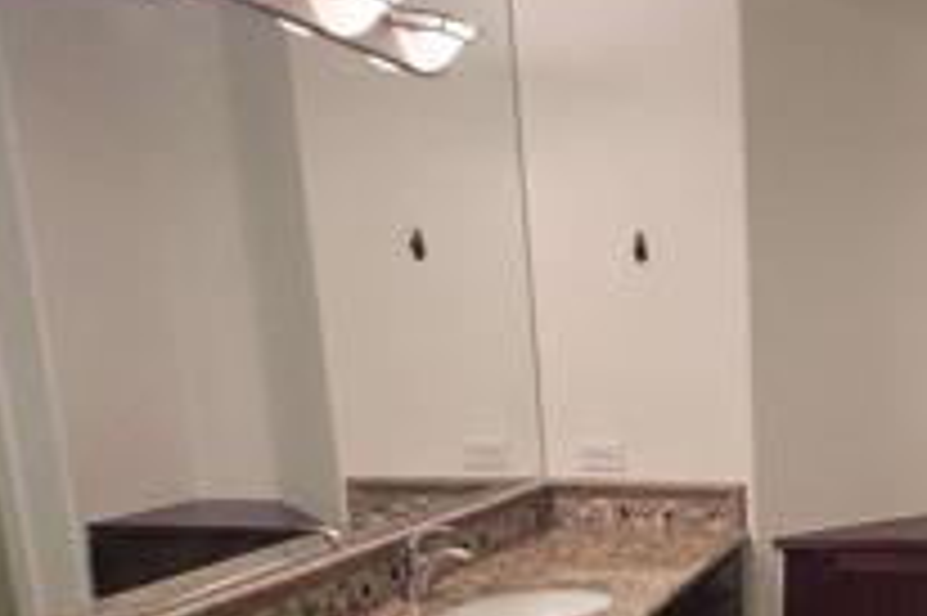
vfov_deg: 30.1
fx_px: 1081
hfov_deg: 39.7
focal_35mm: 42
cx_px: 968
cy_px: 585
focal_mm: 1.7
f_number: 2.2
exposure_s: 1/60
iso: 320
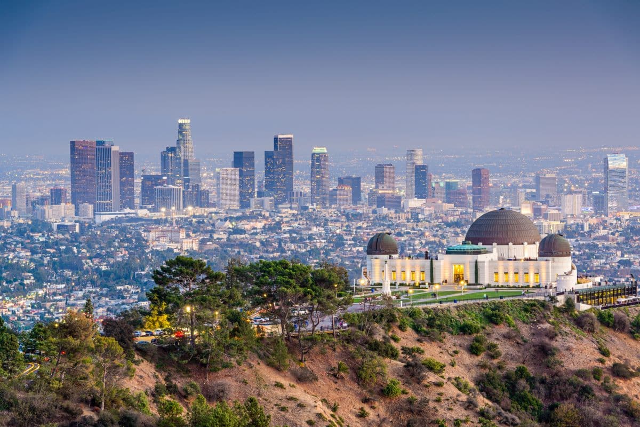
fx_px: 3111
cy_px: 214
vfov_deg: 7.8
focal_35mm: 175
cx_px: 320
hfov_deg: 11.7
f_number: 11
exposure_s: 30
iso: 100
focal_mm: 175
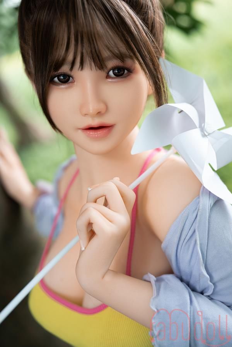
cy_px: 174
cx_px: 116
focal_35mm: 50
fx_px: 483
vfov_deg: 39.6
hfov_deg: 27.0
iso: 250
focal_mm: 50
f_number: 2.5
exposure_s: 1/160
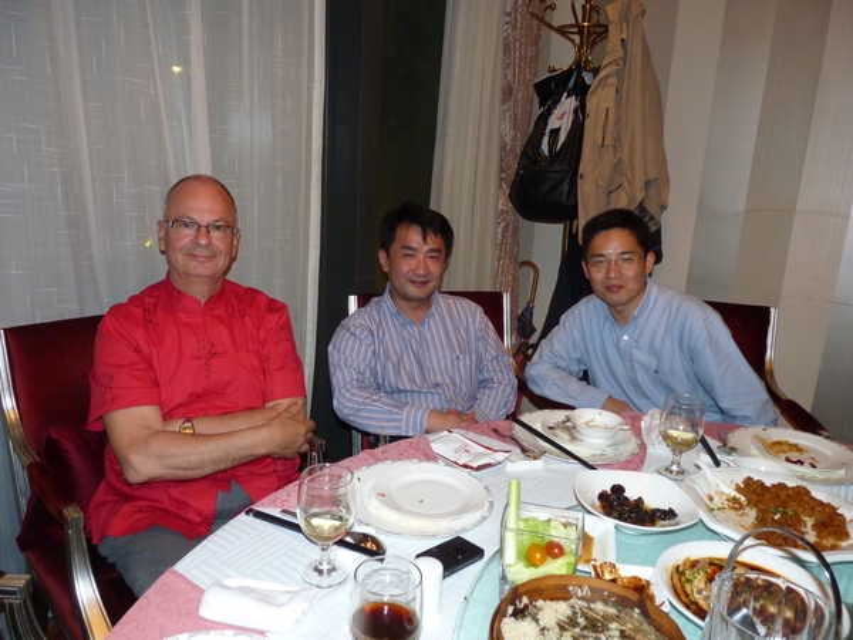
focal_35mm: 27
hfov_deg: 65.3
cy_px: 320
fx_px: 665
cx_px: 426
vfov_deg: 51.4
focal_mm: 4.8
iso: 250
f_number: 3.6
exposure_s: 1/30
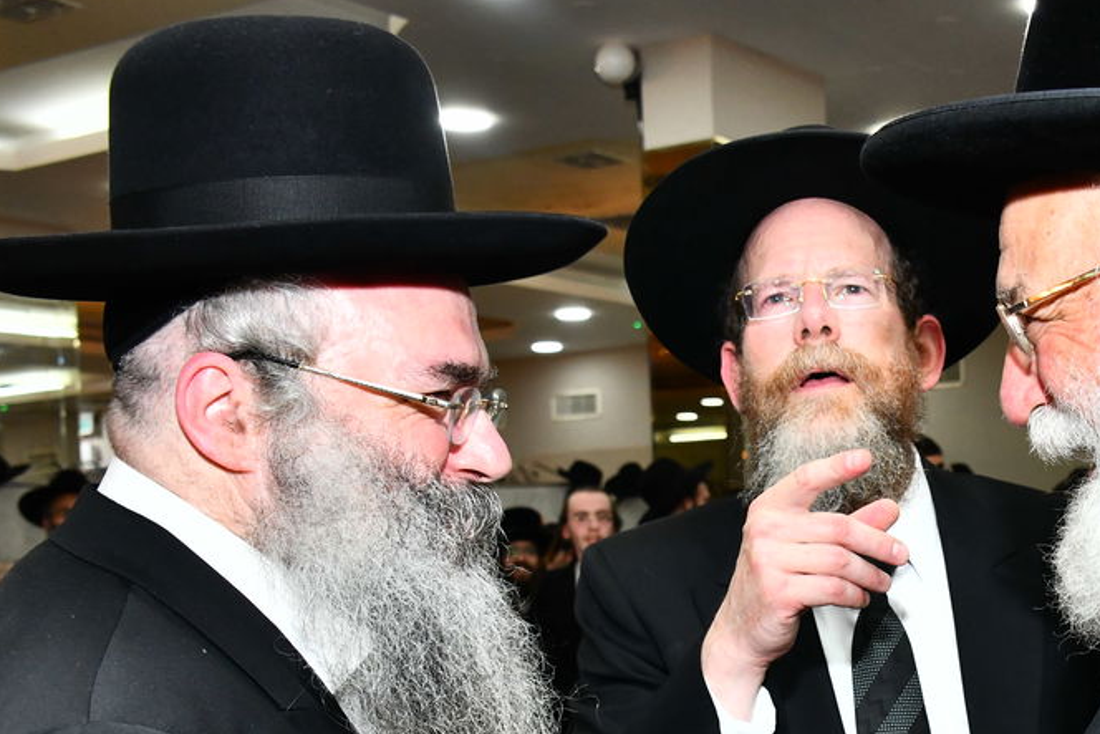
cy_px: 582
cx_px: 916
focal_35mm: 59
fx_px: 1803
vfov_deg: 22.7
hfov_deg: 32.8
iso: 1250
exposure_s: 1/200
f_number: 5.6
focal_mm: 28
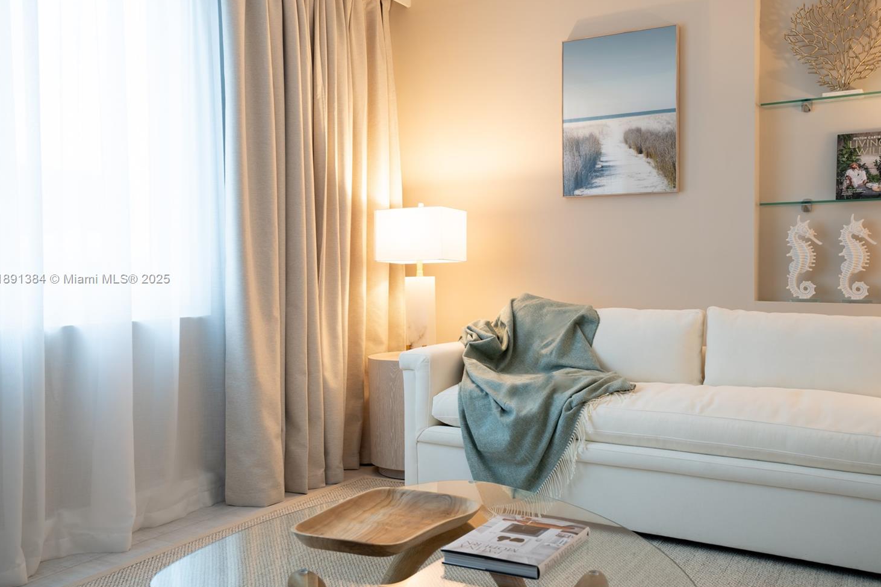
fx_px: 856
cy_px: 279
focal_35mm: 35
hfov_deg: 54.4
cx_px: 458
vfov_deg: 37.8
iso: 200
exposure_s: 1/40
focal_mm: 32
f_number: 5.6
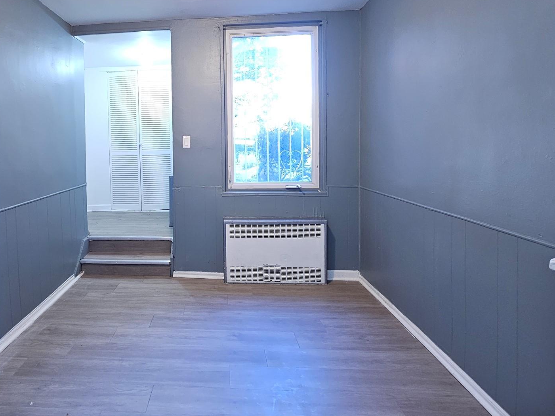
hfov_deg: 82.5
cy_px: 153
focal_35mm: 19
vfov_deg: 67.5
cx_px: 198
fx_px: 305
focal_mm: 2.2
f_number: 2.2
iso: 320
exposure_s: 1/40
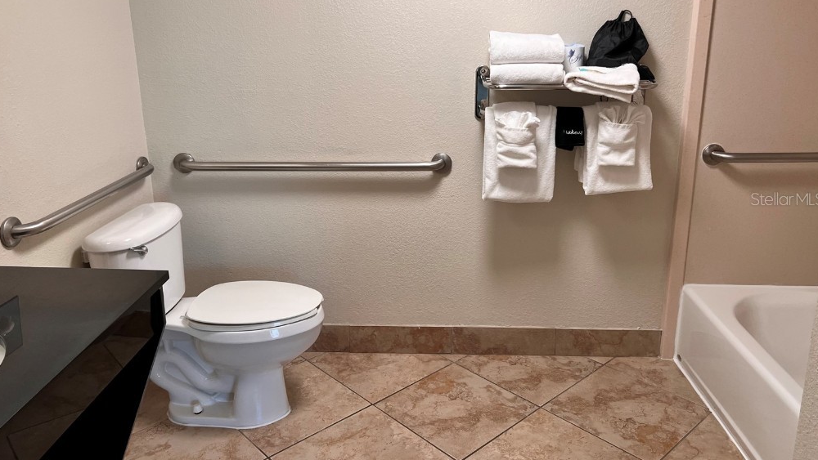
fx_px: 629
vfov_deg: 40.1
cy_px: 199
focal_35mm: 29
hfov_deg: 66.1
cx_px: 409
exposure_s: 1/120
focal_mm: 5.7
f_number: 1.5
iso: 125
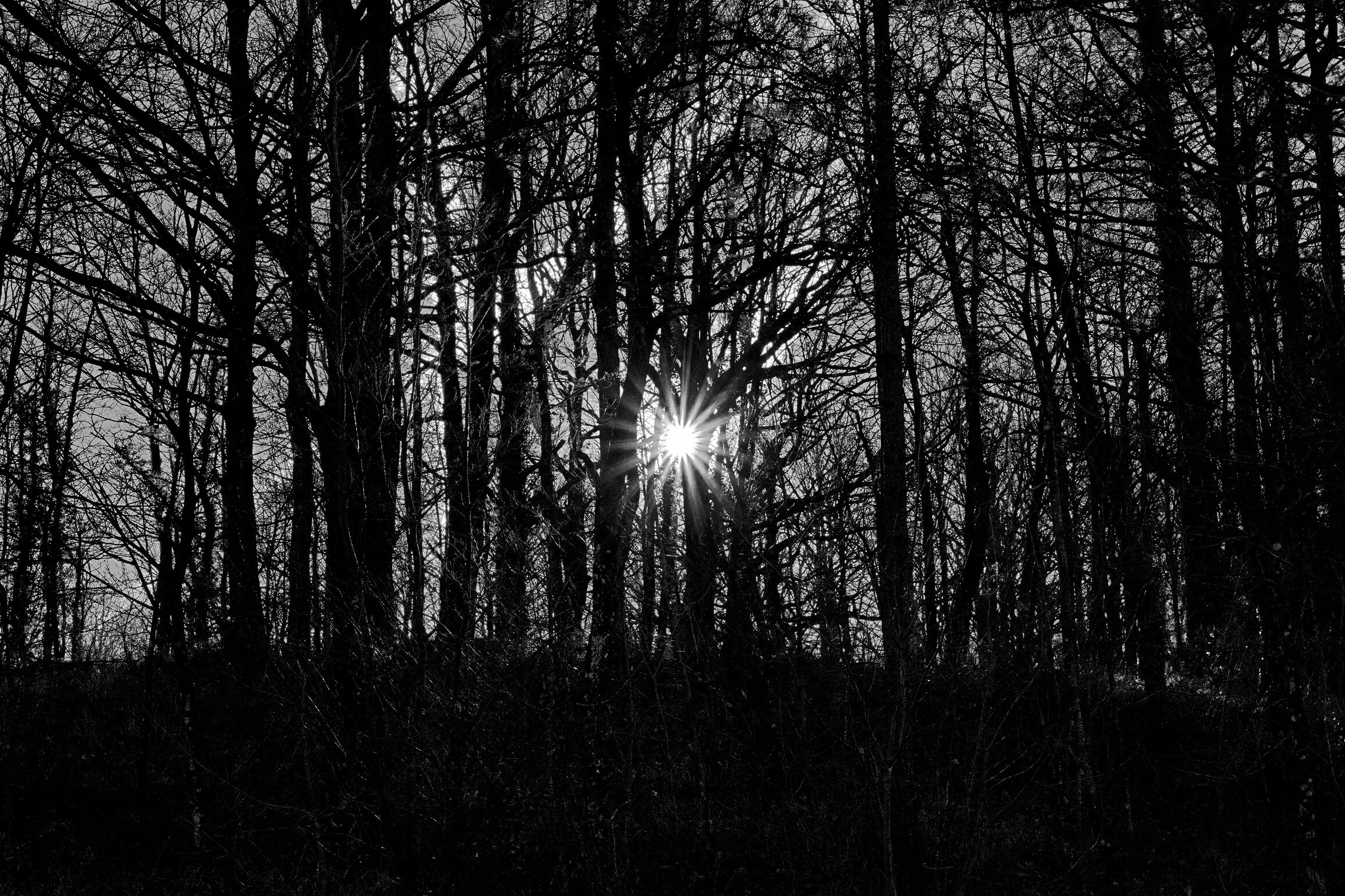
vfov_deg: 21.9
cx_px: 682
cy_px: 439
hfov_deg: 32.4
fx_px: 2316
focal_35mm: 62
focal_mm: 40
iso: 320
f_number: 16
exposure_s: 1/1250
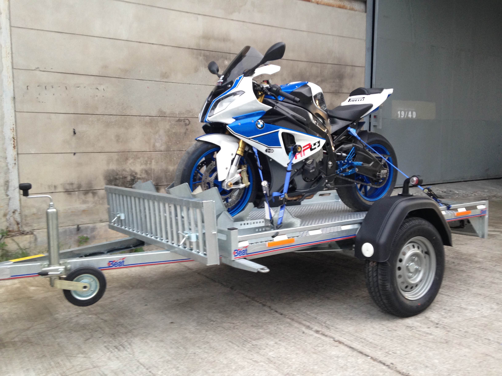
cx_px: 251
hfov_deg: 55.4
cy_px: 188
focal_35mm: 33
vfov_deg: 42.9
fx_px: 479
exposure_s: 1/20
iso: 80
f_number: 2.4
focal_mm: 4.12
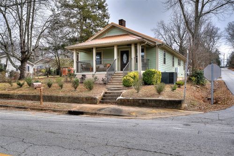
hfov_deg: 61.9
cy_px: 78
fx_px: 195
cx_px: 117
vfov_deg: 43.6
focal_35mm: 30
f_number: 11
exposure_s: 1/125
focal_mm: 30
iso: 400
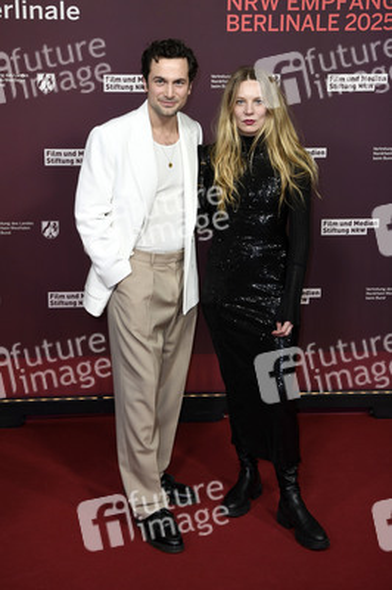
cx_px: 196
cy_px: 295
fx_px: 818
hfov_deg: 26.9
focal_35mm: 50
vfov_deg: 39.6
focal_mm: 50
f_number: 4
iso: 800
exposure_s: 1/320
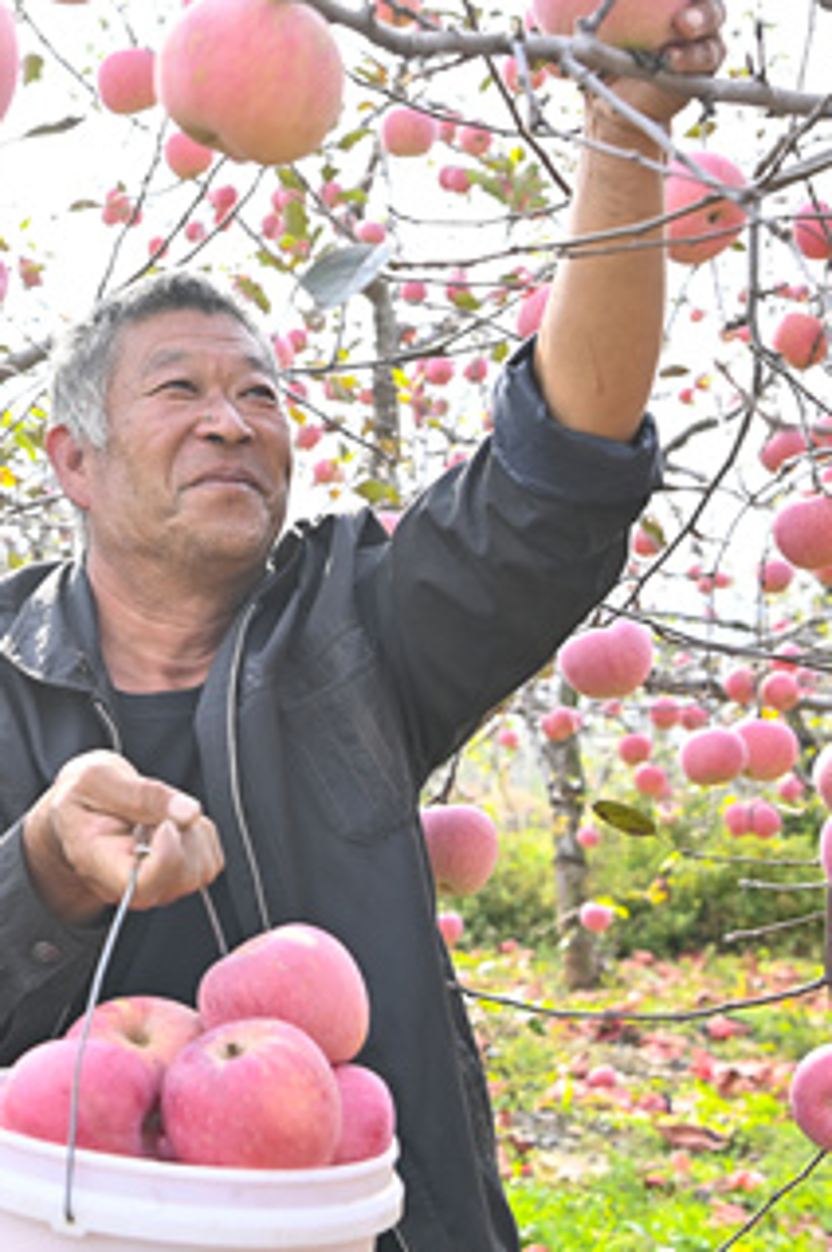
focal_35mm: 64
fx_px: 2223
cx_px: 114
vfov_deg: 31.4
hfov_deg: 20.8
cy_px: 652
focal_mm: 34
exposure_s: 1/160
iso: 100
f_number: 4.5
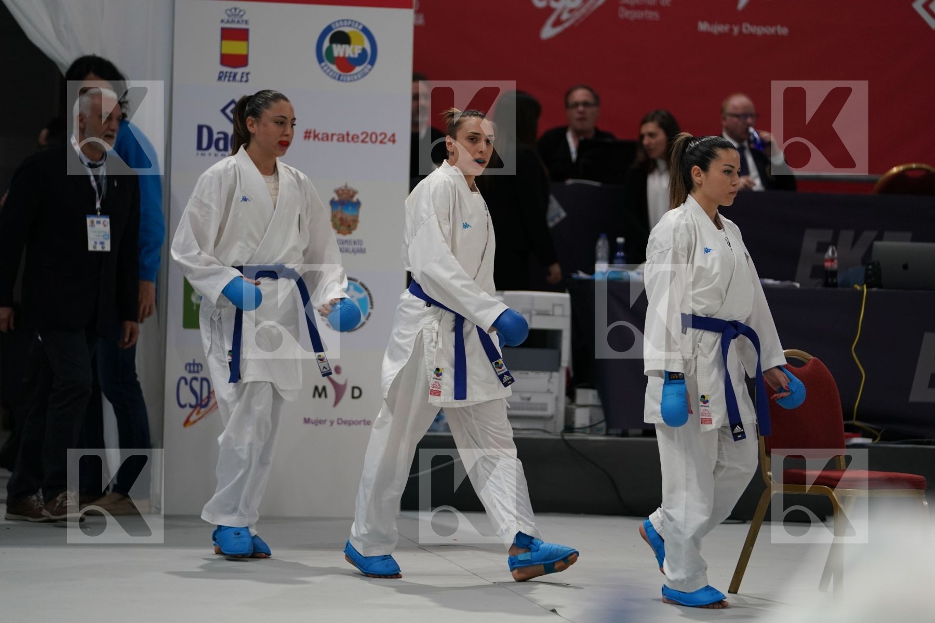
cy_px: 312
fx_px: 3558
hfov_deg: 15.0
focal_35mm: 137
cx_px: 468
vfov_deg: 10.0
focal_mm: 137
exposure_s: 1/1000
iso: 1600
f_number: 2.8
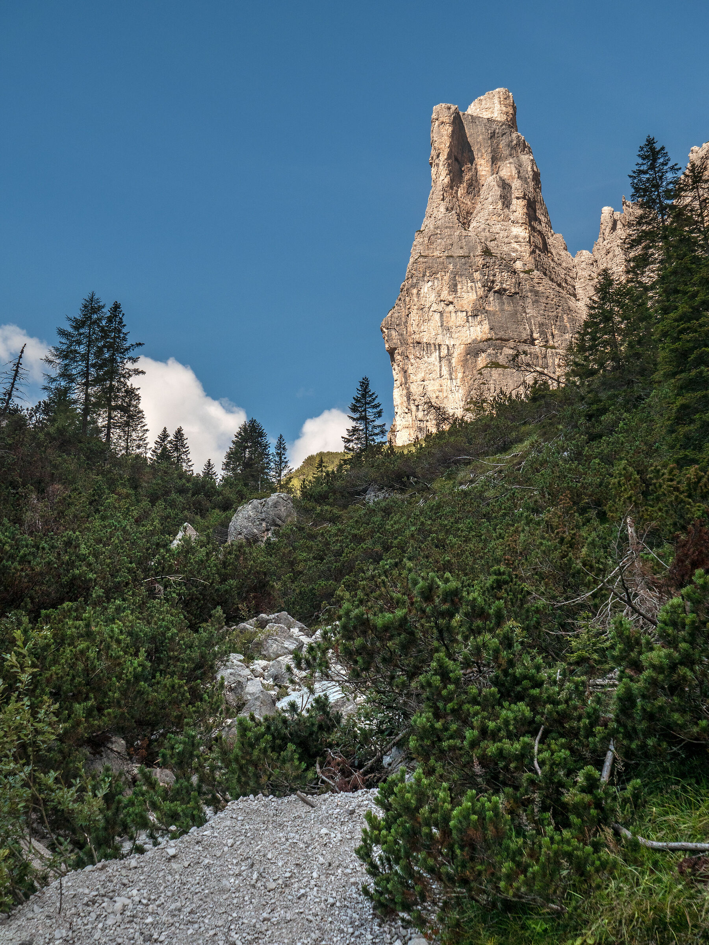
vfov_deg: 51.4
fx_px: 983
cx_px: 354
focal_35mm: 36
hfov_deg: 39.7
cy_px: 472
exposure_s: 1/500
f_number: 5.6
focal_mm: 18
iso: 200
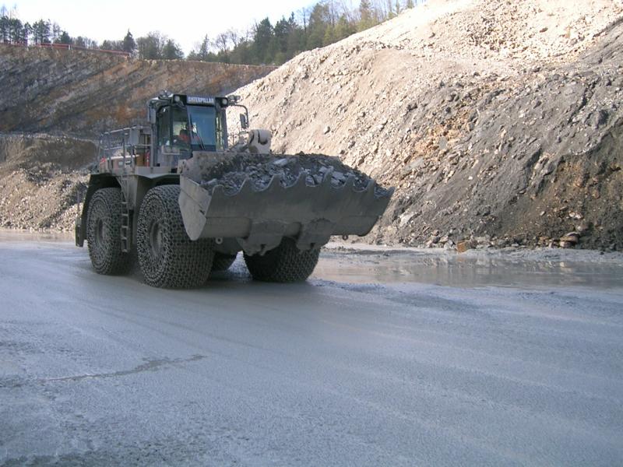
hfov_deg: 39.7
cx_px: 312
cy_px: 234
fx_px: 864
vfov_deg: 30.3
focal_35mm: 48
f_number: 3.1
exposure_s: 1/238
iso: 50
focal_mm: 7.3
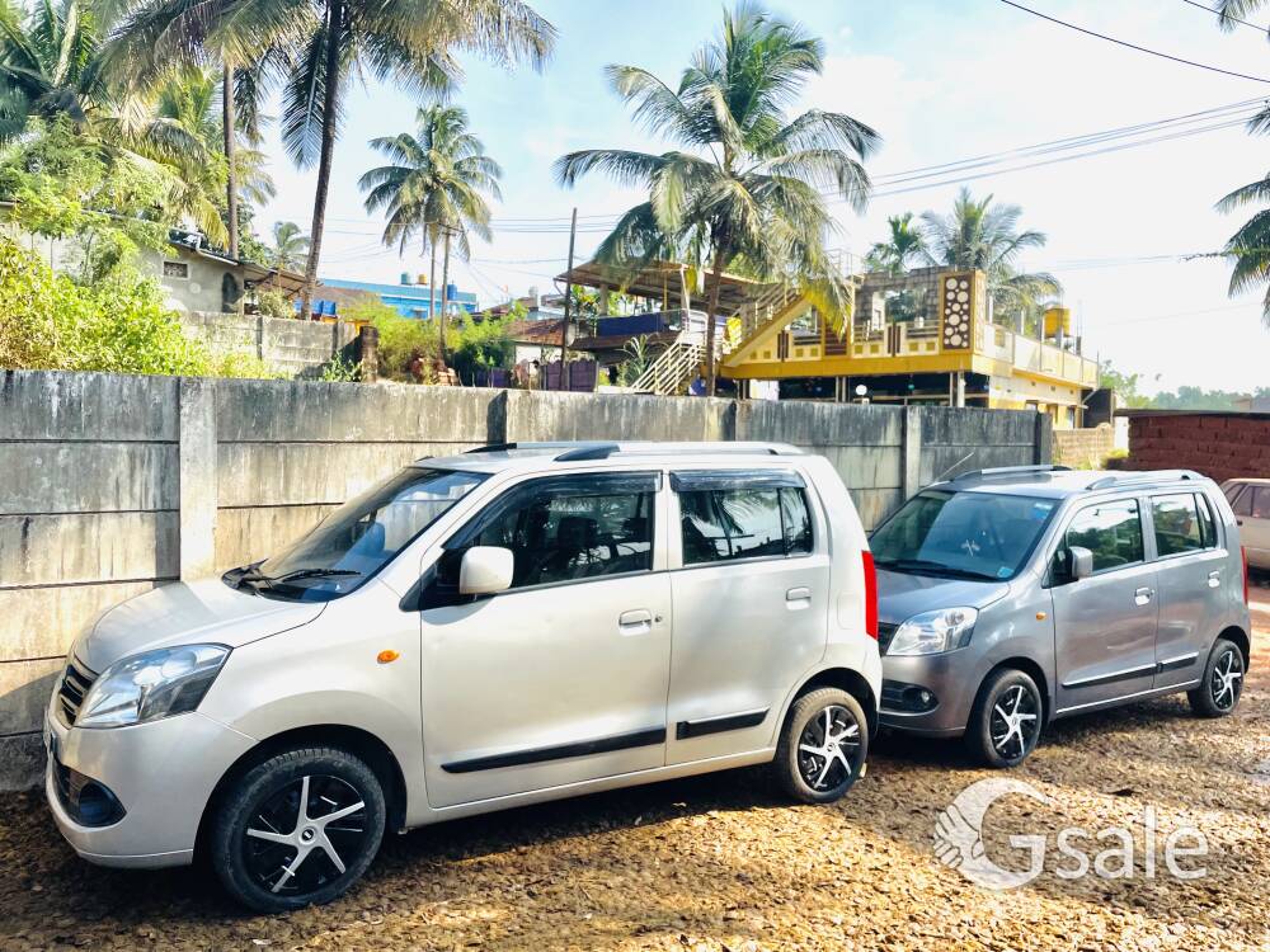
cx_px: 635
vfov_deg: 53.1
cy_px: 476
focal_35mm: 26
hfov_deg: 67.3
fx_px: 954
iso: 32
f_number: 1.6
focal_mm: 4.2
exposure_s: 1/4831
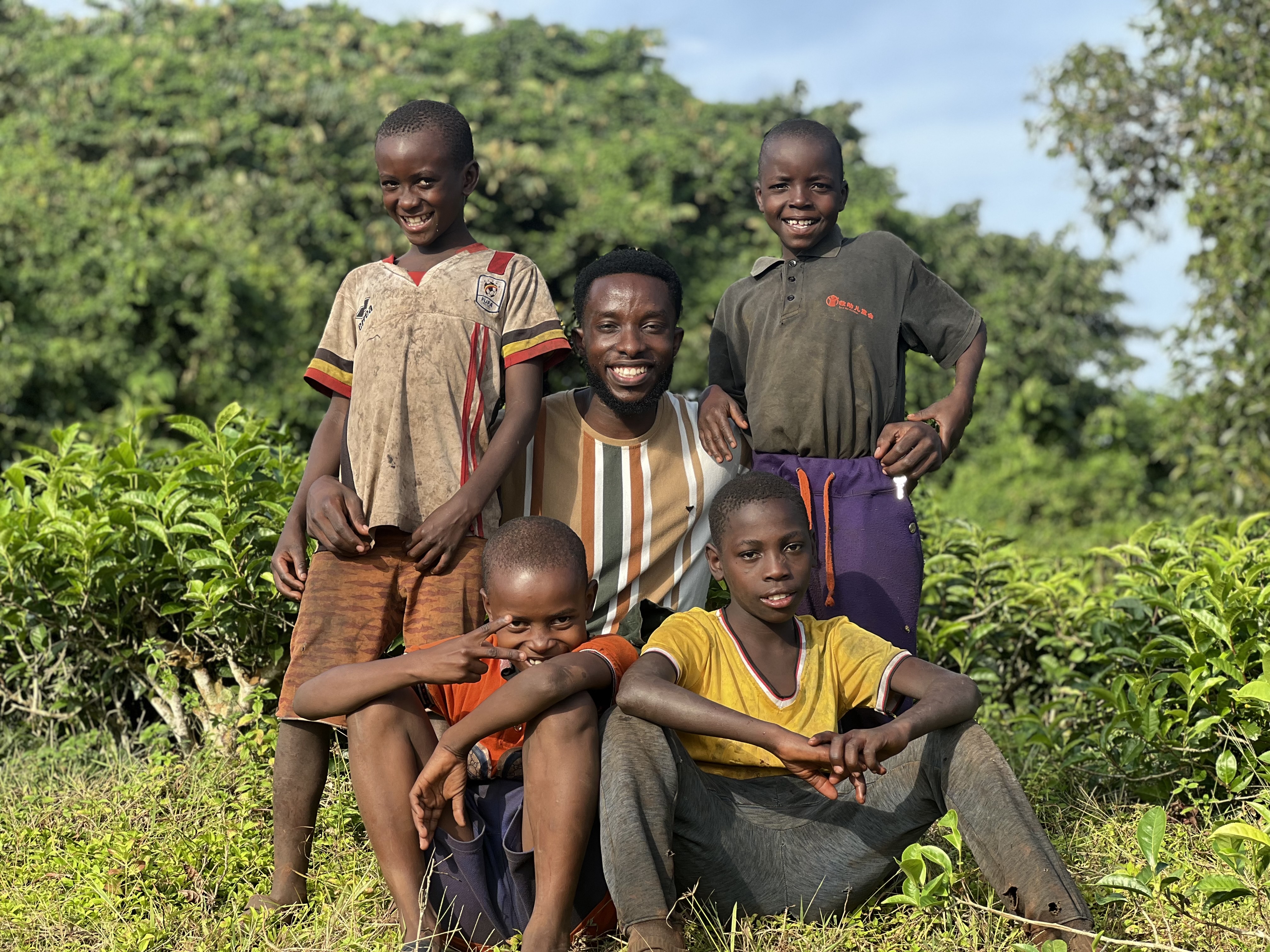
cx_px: 635
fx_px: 2825
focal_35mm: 77
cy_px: 476
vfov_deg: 19.1
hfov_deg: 25.3
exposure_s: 1/121
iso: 25
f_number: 2.8
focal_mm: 9
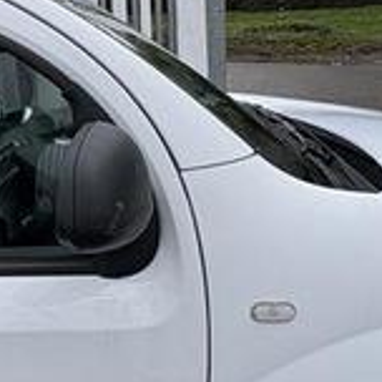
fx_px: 911
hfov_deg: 19.4
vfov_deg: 23.7
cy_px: 206
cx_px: -249
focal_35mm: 73
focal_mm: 2.22
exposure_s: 1/591
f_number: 2.2
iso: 40
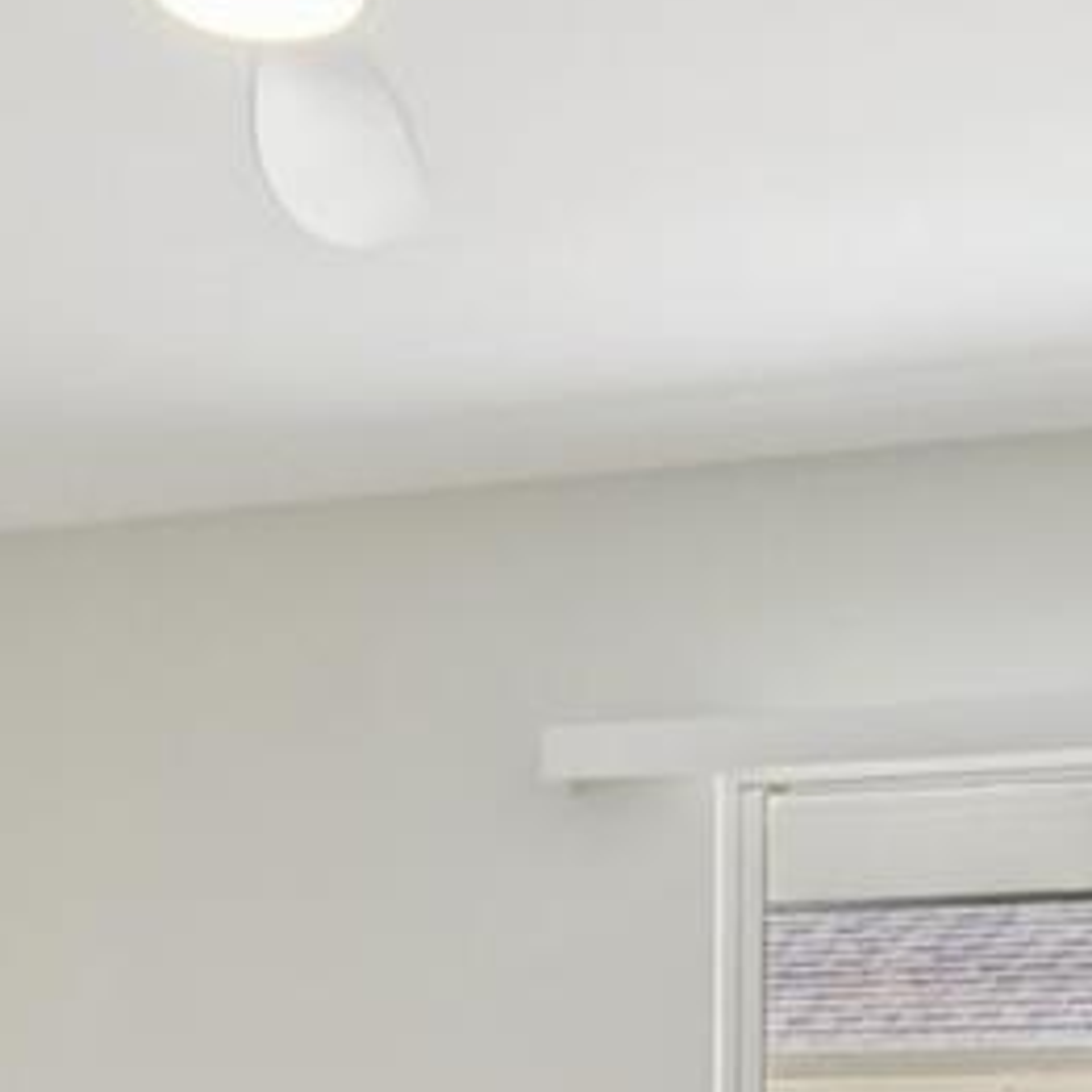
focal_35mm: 83
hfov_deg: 20.7
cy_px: 1221
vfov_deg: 19.9
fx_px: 2962
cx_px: 829
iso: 400
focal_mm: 16
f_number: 8
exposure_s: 1/25
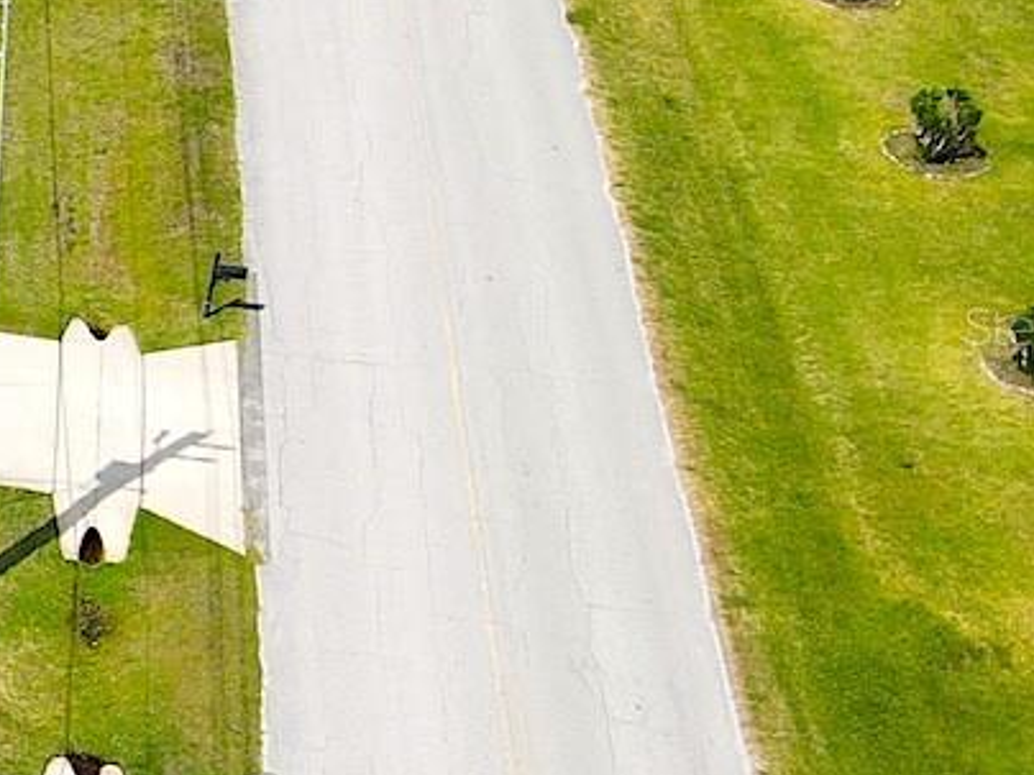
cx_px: -842
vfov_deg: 15.6
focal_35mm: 95
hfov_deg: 16.9
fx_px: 2838
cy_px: 325
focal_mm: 4.5
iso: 100
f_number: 2.8
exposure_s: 1/800
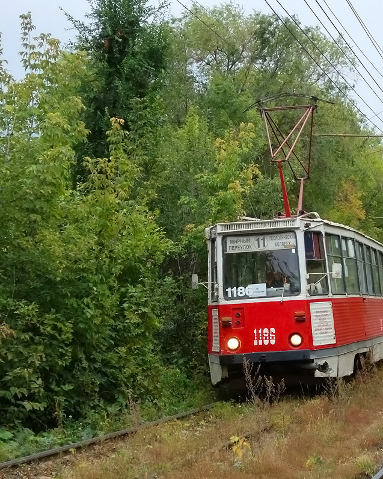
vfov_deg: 32.5
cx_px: 290
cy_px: 240
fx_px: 822
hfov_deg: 25.9
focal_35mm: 58
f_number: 2.8
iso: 640
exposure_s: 1/500
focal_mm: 15.28
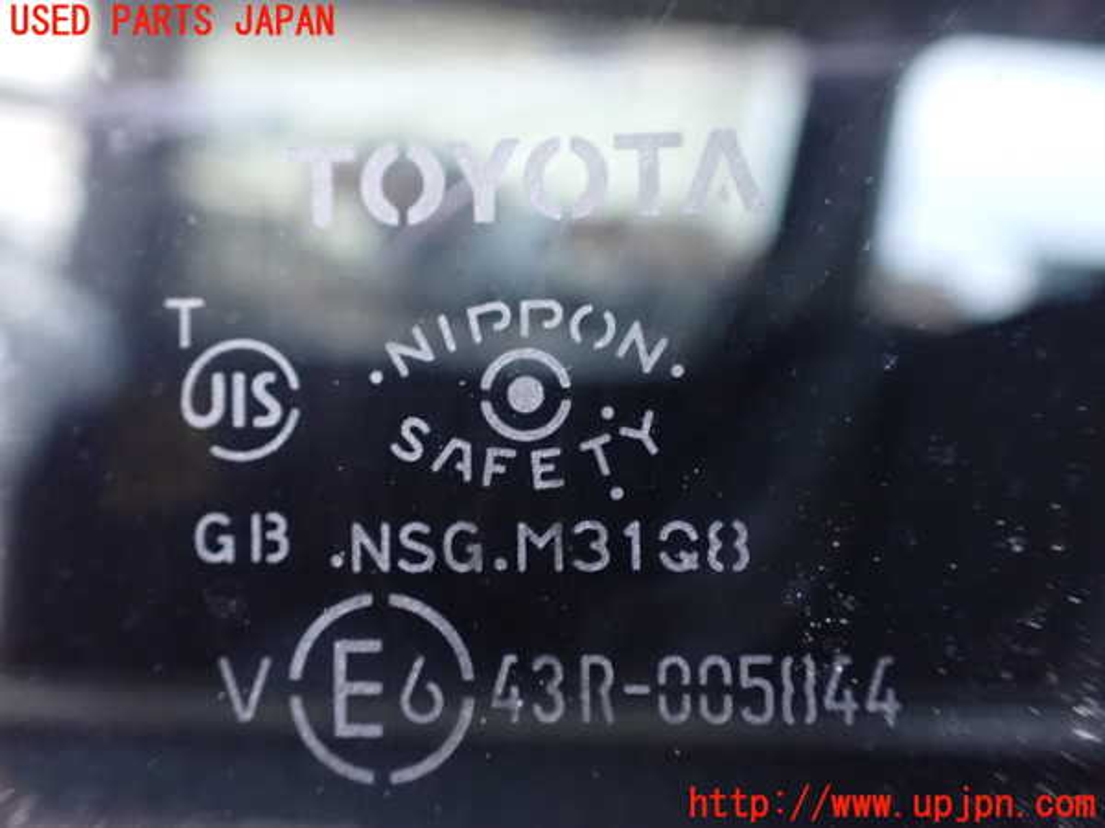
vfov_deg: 46.8
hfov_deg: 60.0
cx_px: 552
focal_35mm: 30
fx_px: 958
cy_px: 414
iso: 1600
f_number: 2.3
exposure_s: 1/30
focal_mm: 5.4
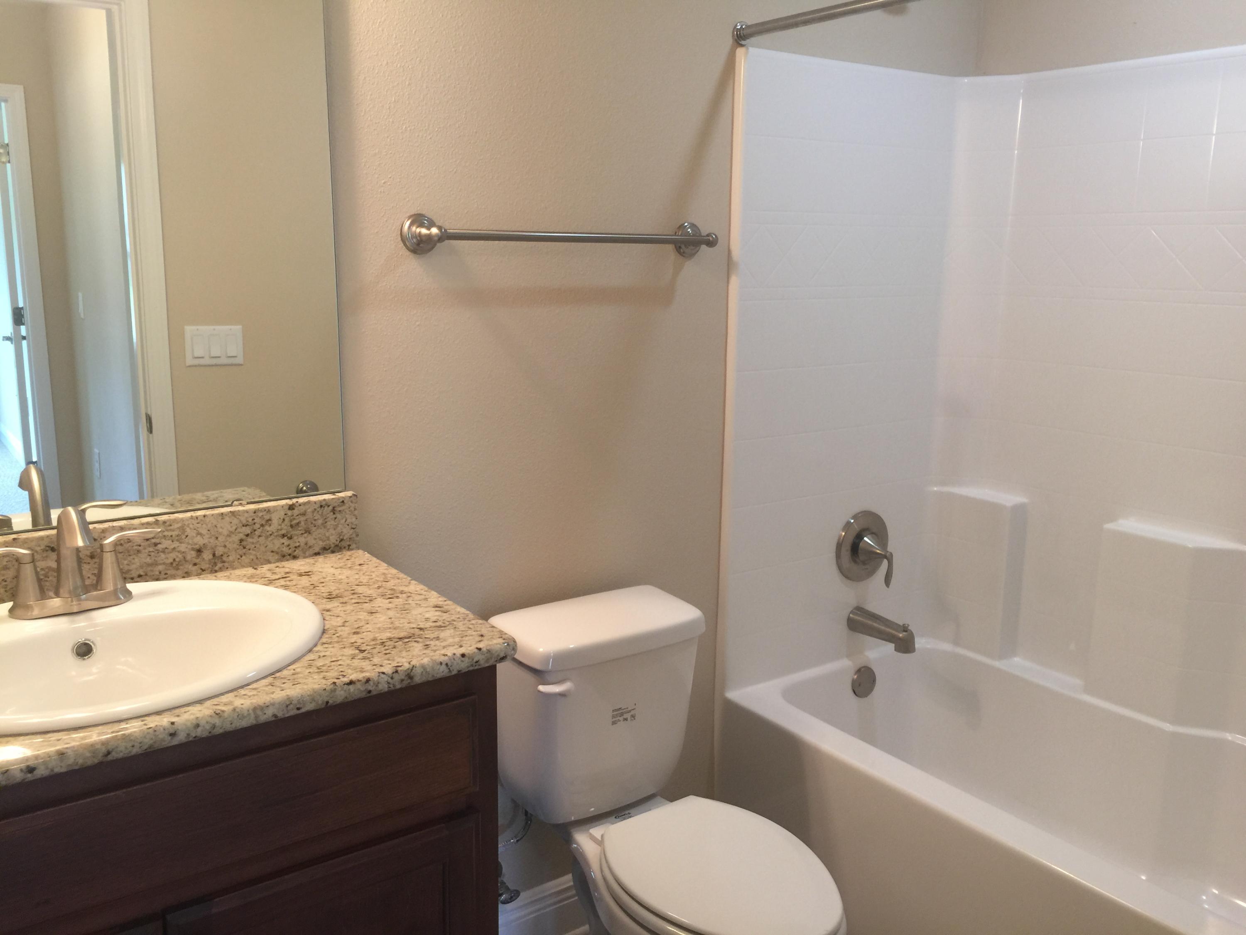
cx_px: 623
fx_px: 1044
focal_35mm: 29
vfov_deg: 48.2
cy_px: 468
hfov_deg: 61.7
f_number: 2.2
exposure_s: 1/15
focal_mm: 4.15
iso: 40
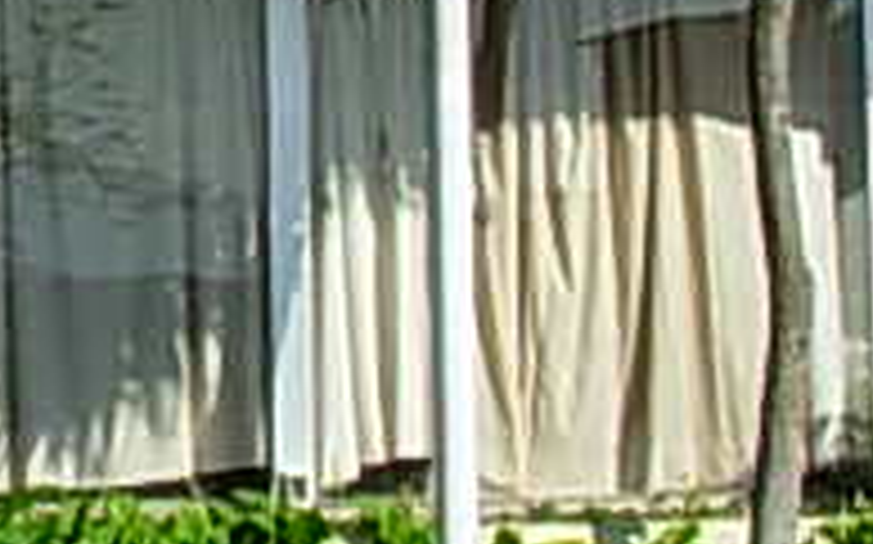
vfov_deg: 6.0
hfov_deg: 9.3
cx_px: -756
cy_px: -427
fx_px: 5065
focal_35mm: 213
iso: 50
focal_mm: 6.3
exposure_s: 1/592
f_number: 4.9
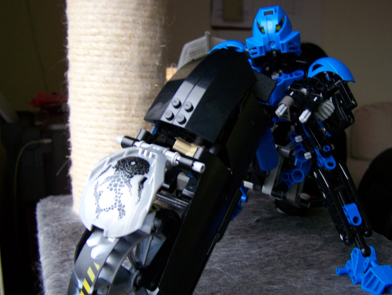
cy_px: 167
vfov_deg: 32.2
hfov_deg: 41.9
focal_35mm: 45
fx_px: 510
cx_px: 231
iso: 160
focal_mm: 6.3
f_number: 2.8
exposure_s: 1/8
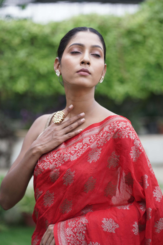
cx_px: 82
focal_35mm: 85
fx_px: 577
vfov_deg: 23.9
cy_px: 122
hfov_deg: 16.1
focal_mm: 85
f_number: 2.5
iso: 125
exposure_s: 1/400
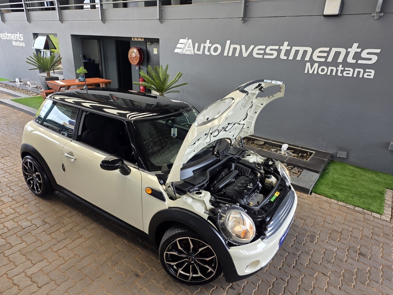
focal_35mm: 23
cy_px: 148
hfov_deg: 73.9
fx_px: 261
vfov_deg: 58.9
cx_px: 196
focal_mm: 6.25
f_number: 1.7
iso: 64
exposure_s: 1/180
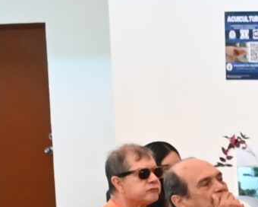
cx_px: 722
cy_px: 374
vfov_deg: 7.1
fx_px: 1619
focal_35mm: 212
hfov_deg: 8.0
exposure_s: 1/125
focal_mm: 20
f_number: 3.5
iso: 2500
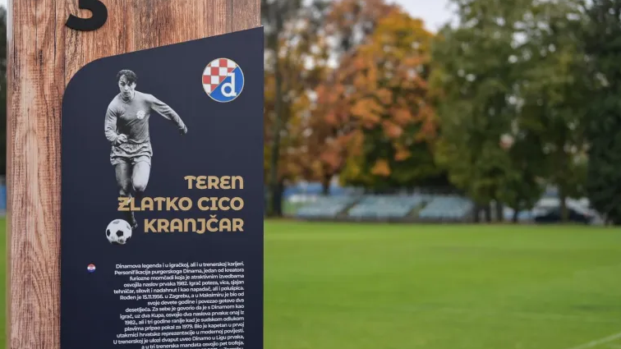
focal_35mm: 79
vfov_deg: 15.3
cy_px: 174
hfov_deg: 26.9
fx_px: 1301
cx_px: 310
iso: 400
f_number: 2.8
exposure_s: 1/640
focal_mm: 75
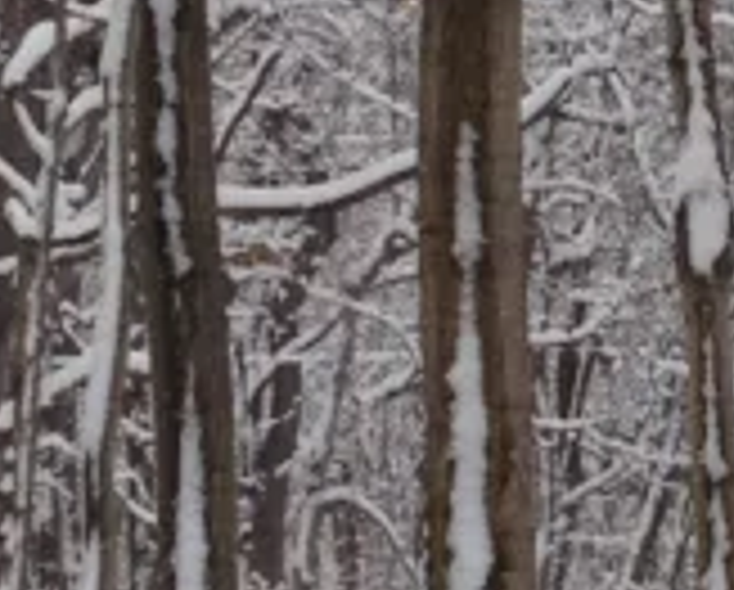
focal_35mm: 202
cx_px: 914
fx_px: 4396
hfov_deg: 9.4
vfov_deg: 7.6
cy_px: 14
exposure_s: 1/1550
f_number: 2.4
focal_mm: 4.13
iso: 50
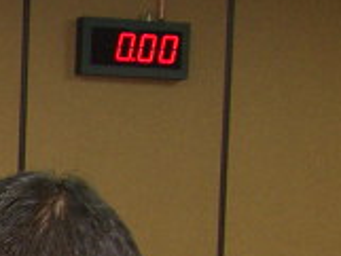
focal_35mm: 254
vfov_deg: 5.6
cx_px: -593
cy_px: 660
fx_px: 2504
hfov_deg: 7.1
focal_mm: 10.3
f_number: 2.5
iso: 100
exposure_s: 1/40
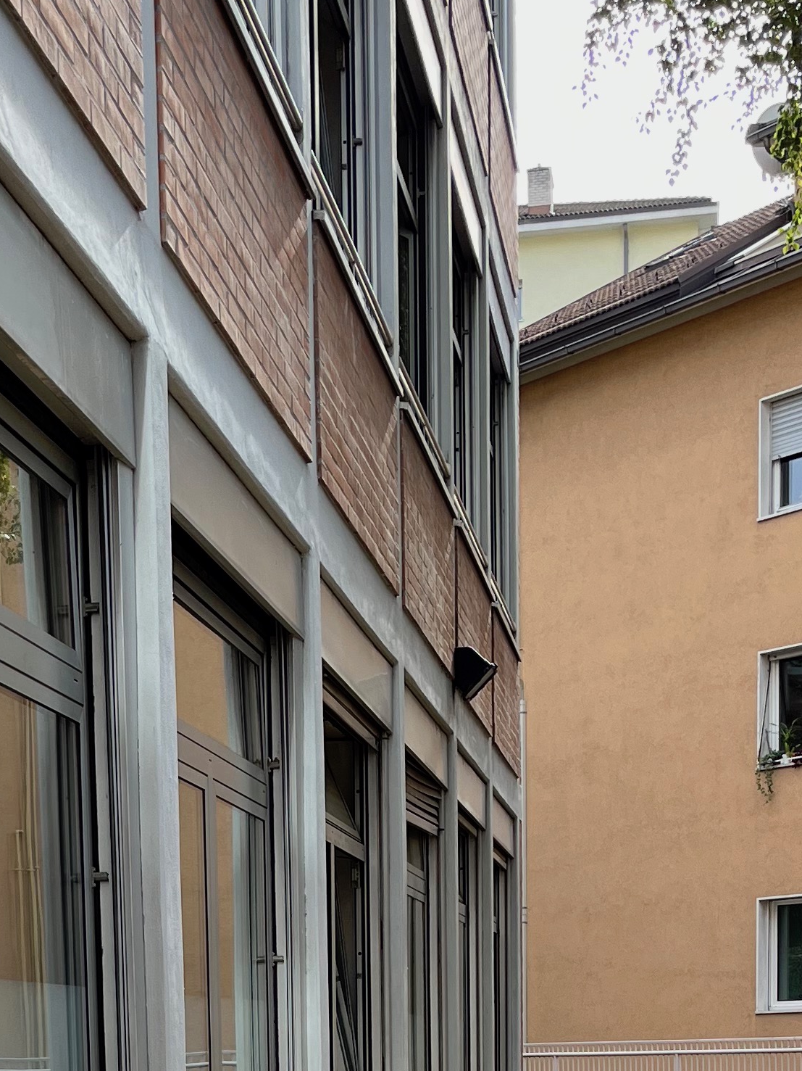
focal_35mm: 71
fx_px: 2194
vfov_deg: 25.0
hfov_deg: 20.6
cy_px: 1243
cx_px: 230
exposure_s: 1/793
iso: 50
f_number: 1.6
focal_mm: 5.1
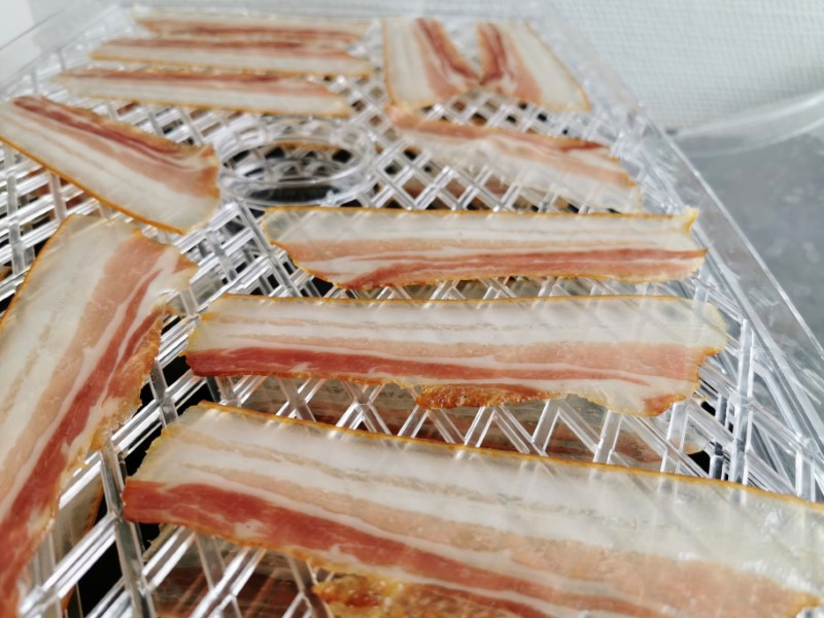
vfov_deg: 51.4
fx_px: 643
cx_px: 412
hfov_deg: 65.3
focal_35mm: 27
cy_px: 309
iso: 50
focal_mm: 5.56
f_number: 1.6
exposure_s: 1/363
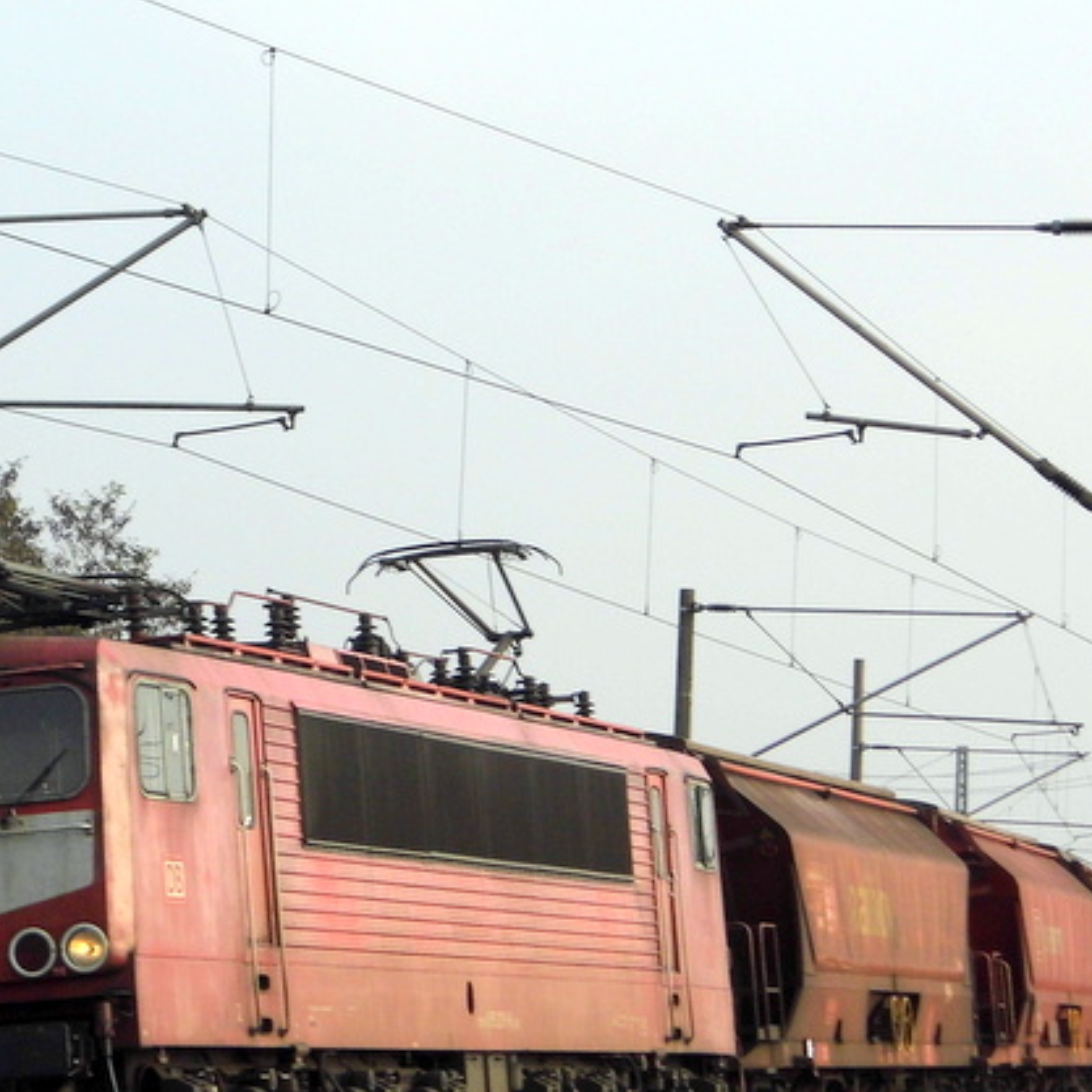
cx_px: 249
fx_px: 6424
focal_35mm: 180
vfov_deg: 9.7
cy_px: 766
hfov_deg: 9.7
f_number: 4.5
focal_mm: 19
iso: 100
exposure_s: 1/583
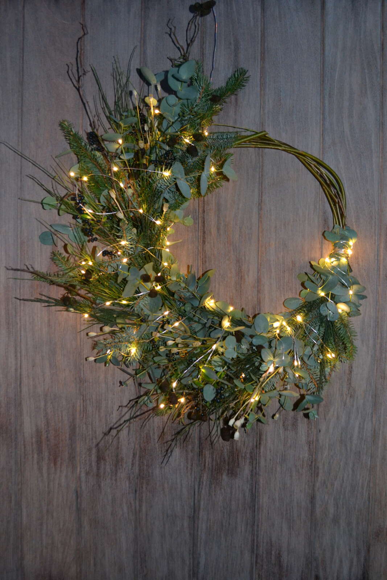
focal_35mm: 33
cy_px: 290
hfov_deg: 40.0
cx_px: 194
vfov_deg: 57.2
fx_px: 532
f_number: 4
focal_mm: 22
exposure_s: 1/60
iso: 2000
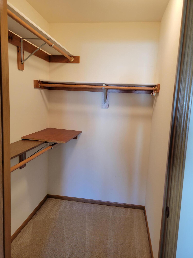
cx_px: 96
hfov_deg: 53.1
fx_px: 193
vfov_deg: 67.3
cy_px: 129
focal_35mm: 26
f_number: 1.8
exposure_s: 1/40
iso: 80
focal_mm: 5.4
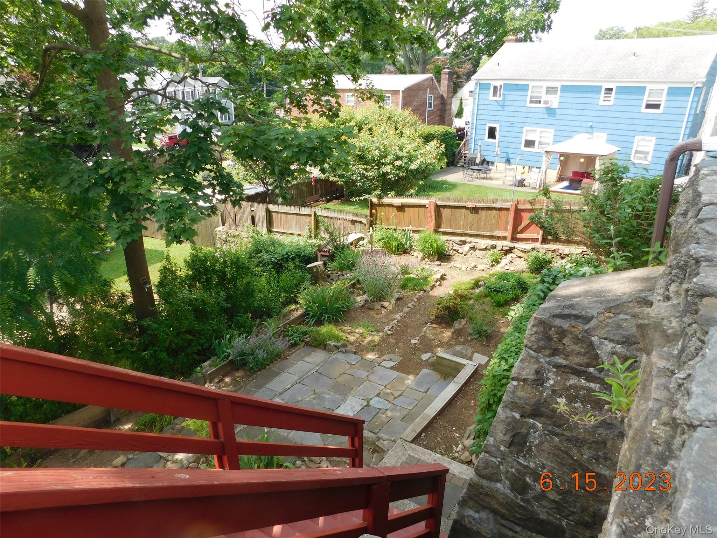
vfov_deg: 58.9
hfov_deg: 73.9
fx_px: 476
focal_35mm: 23
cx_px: 358
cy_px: 269
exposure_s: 1/400
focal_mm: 4
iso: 125
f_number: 3
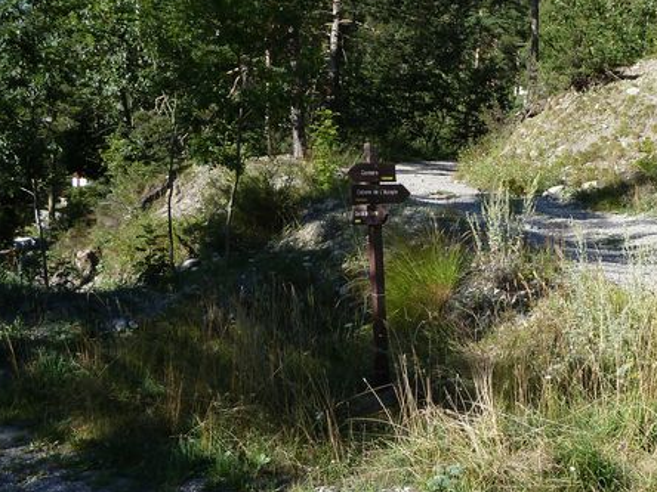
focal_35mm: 45
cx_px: 497
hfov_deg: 40.8
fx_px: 854
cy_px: 207
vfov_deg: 32.1
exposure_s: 1/320
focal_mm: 4.1
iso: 80
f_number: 4
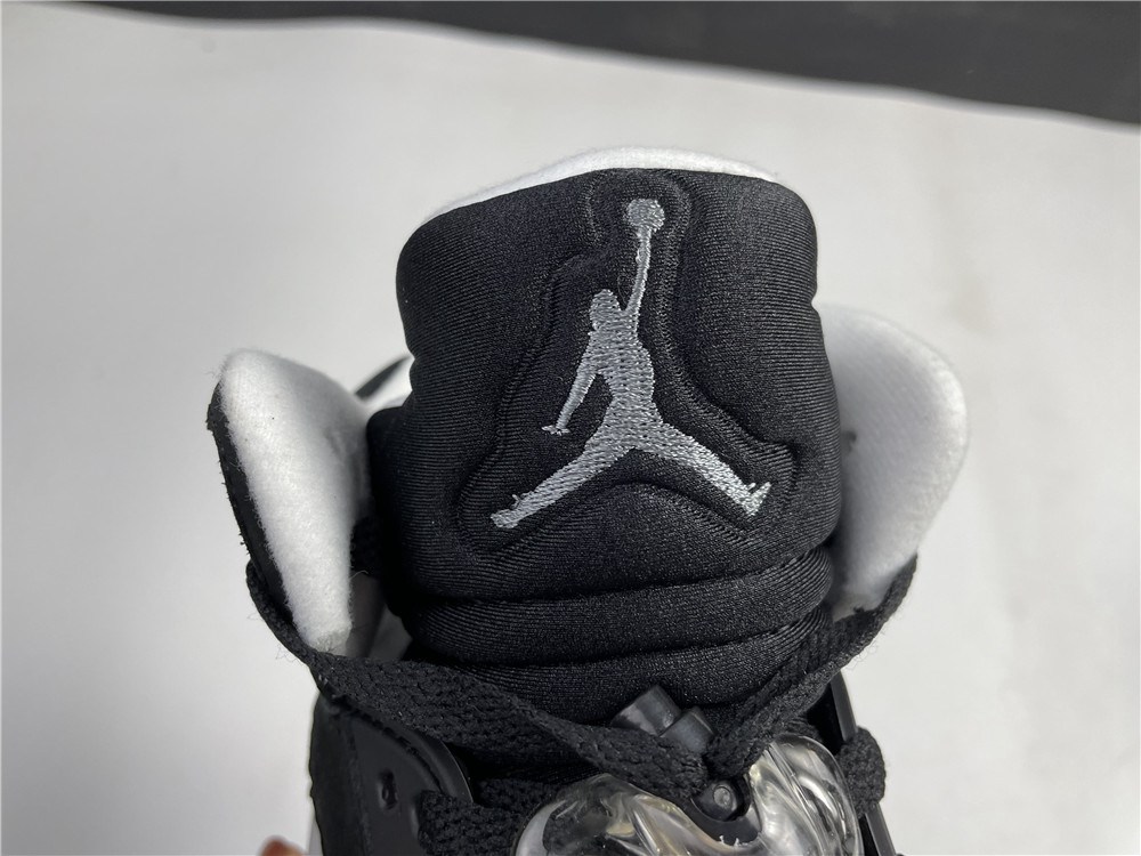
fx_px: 857
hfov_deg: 67.3
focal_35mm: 26
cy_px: 428
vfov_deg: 53.1
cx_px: 570
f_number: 1.6
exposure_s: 1/100
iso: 50
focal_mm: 4.2
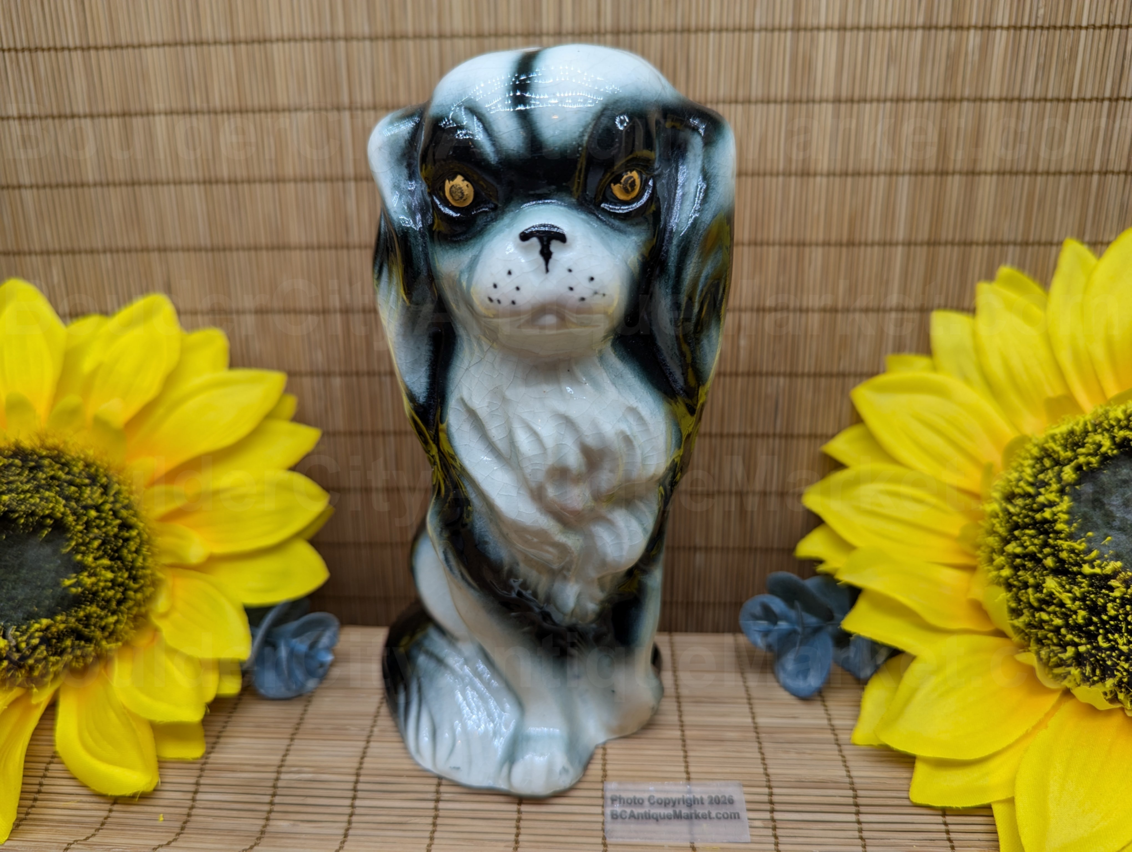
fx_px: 786
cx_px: 566
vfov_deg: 56.9
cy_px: 426
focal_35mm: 24
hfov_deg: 71.5
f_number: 1.85
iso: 50
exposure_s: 1/375
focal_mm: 6.81
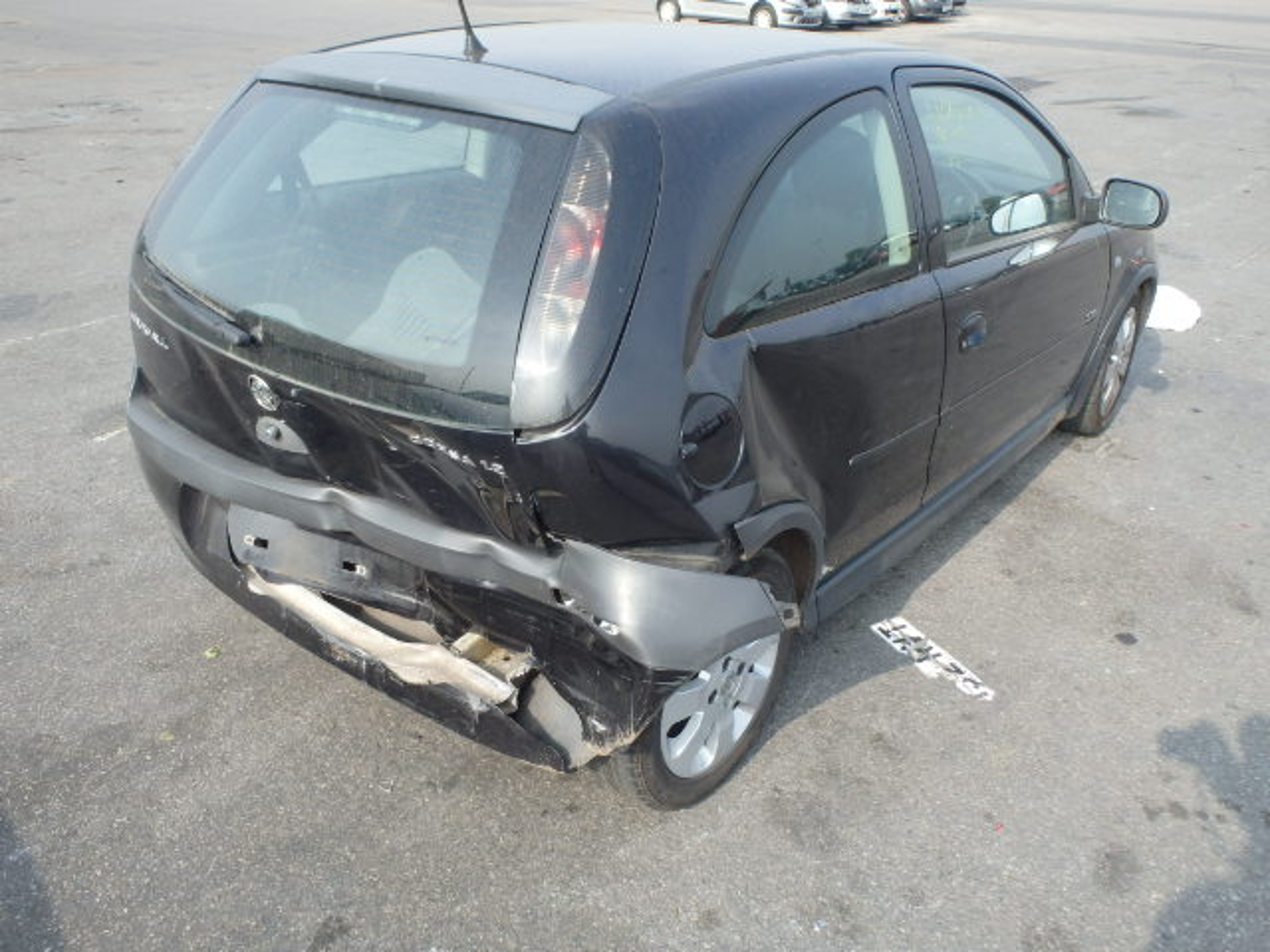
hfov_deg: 63.4
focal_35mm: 28
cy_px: 476
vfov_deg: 49.7
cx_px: 635
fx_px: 1027
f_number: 3.9
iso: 125
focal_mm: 5
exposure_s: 1/320
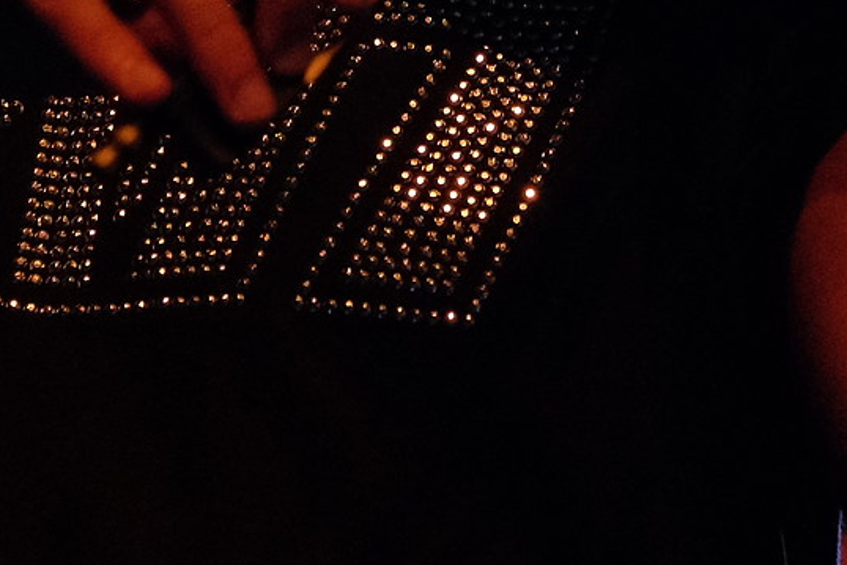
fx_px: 16049
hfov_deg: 3.0
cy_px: -623
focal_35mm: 682
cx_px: 408
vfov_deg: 2.0
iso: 1600
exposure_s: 1/160
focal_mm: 102.2
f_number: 4
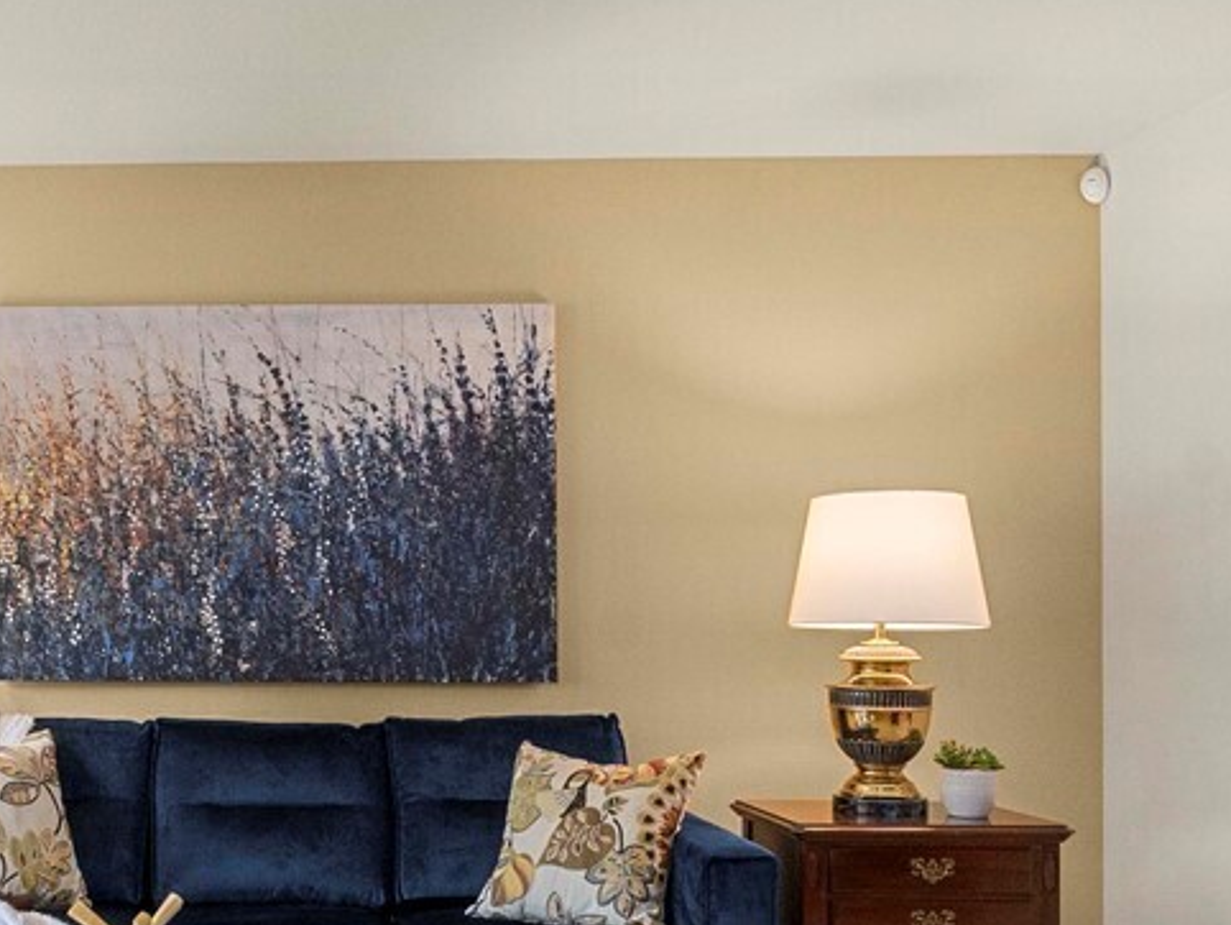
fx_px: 1565
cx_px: 180
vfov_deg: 32.7
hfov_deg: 40.4
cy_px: 594
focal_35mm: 44
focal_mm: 13
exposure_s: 1/20
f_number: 8
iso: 1000
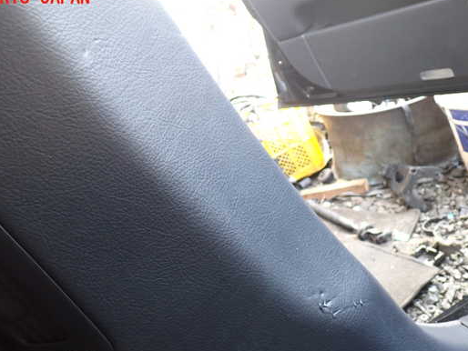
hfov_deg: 52.4
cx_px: 198
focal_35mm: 35
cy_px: 191
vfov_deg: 40.7
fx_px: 473
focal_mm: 5.4
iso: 500
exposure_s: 1/30
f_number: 2.3
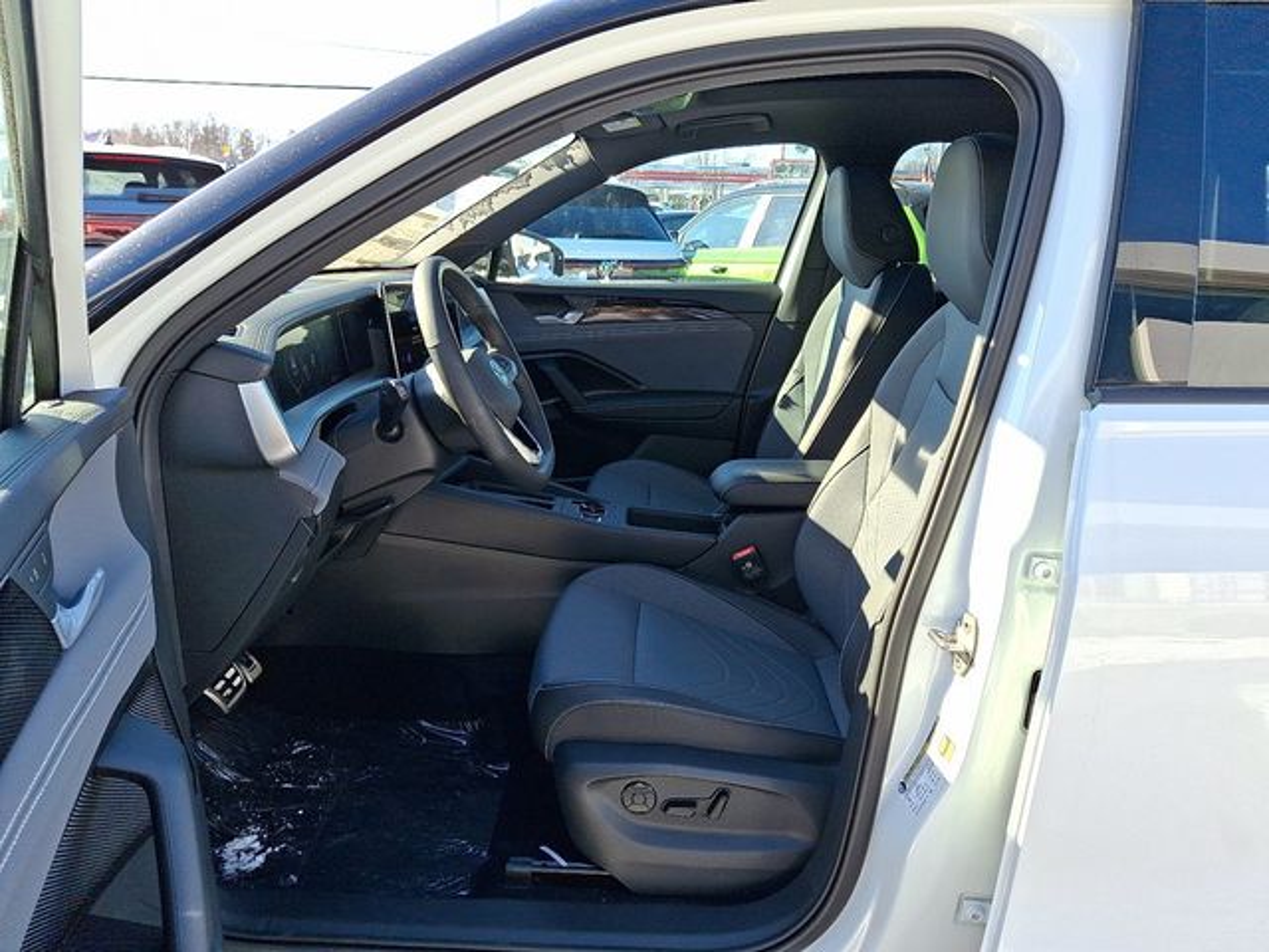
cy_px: 476
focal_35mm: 25
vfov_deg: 54.9
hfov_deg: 69.4
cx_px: 634
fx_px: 916
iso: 25
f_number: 1.8
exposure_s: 1/263
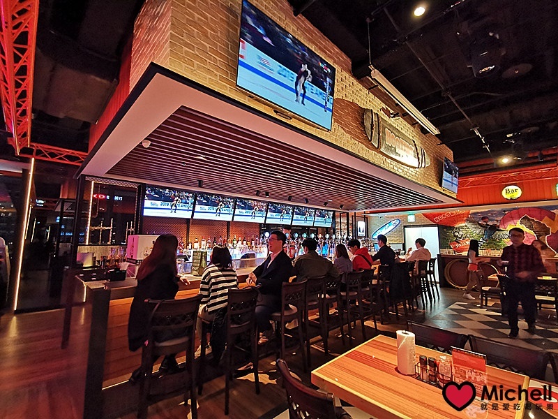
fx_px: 258
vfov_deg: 78.1
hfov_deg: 94.5
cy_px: 210
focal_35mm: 16
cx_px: 279
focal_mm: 2.35
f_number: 2.2
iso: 640
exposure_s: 1/40
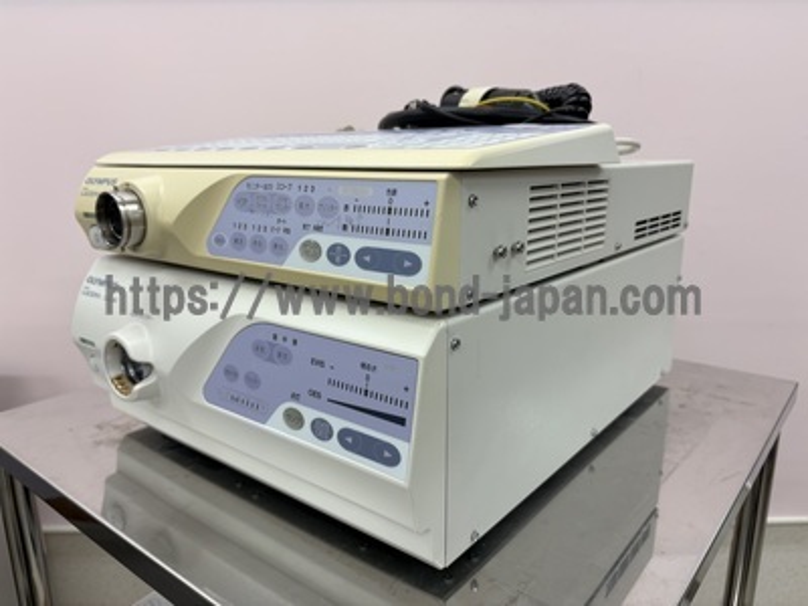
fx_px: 607
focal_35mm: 26
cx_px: 404
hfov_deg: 67.3
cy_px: 303
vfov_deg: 53.1
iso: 40
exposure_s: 1/120
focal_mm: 5.96
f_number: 1.6
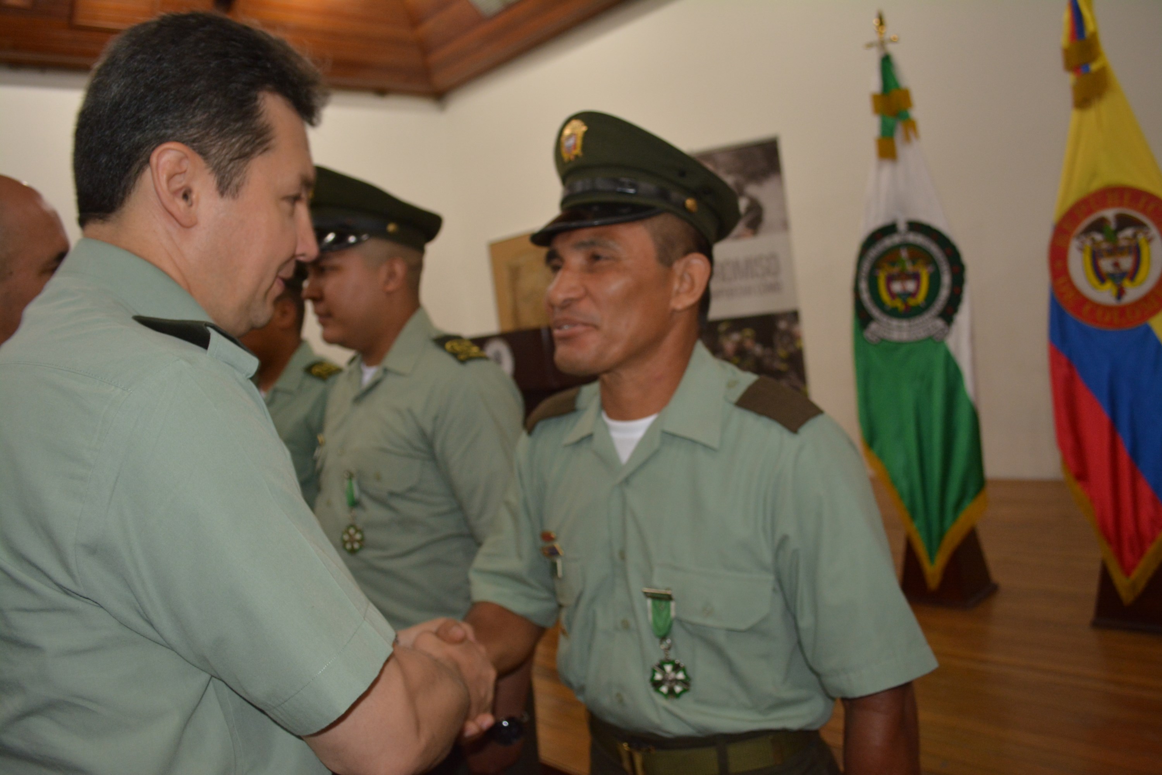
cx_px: 581
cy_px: 388
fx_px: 871
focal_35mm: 27
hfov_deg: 67.4
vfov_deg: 47.9
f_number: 3.5
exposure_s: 1/60
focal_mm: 18
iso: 720
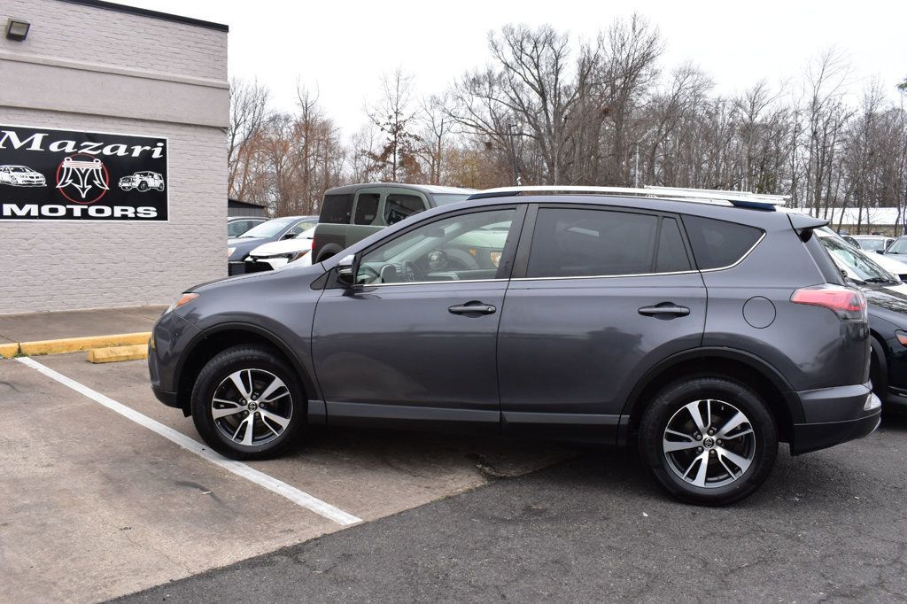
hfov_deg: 61.9
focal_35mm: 30
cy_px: 302
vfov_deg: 43.6
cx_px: 454
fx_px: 756
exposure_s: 1/125
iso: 400
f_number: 9
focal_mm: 20
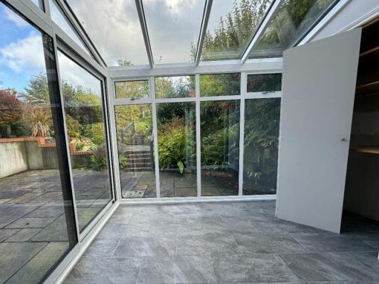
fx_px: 175
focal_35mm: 16
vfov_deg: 77.7
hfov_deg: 94.2
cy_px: 159
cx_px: 171
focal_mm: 2.22
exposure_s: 1/106
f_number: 2.2
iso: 40
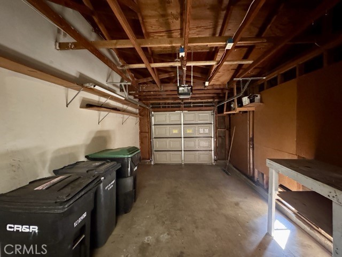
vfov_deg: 85.7
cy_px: 128
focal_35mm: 14
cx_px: 171
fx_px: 138
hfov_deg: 102.1
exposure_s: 1/30
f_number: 2.2
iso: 1250
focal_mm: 2.22
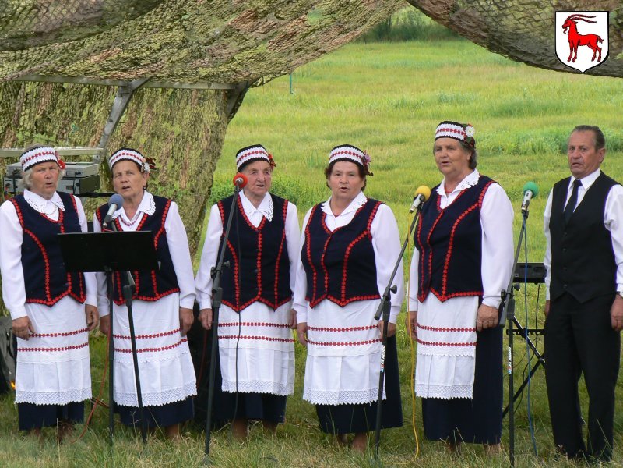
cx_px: 312
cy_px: 234
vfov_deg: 8.3
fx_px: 3204
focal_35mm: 178
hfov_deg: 11.1
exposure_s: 1/100
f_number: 4.5
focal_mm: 29.7
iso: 80
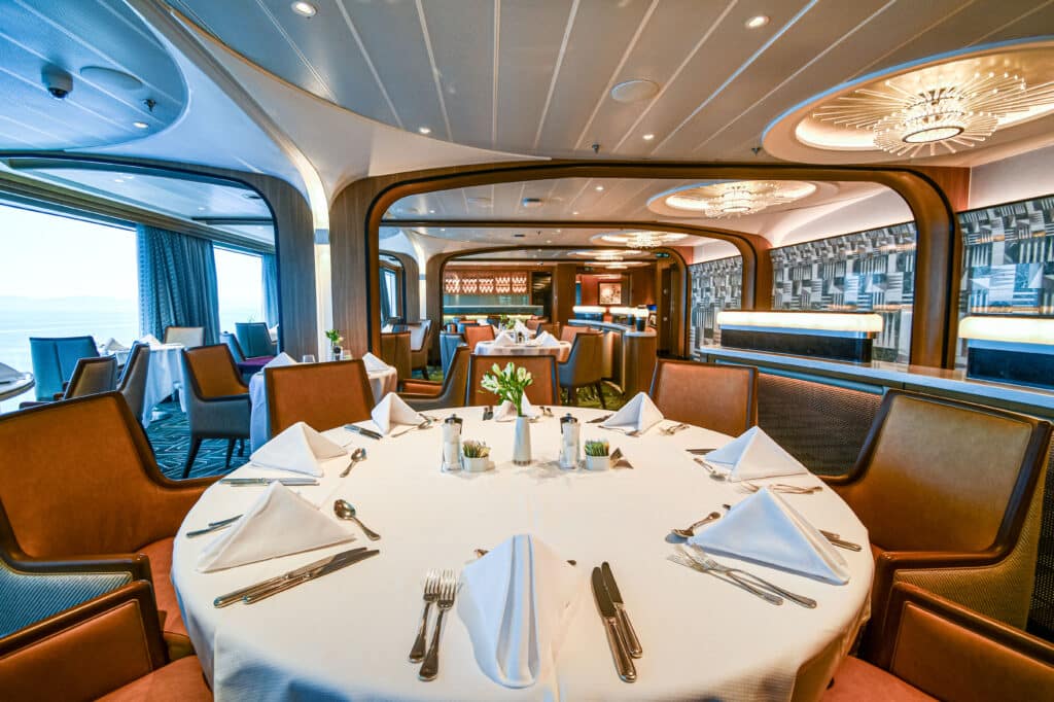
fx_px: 439
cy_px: 351
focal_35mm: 15
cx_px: 527
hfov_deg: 100.4
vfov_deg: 77.3
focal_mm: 10
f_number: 5.6
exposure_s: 1/60
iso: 200
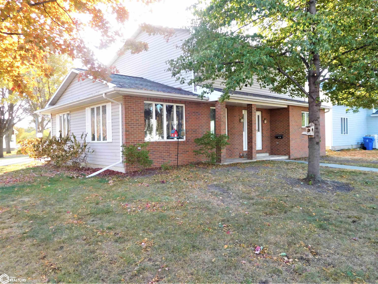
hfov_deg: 69.4
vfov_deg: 54.9
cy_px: 142
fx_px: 273
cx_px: 189
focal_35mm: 25
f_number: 3.4
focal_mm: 4.5
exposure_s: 1/100
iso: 125
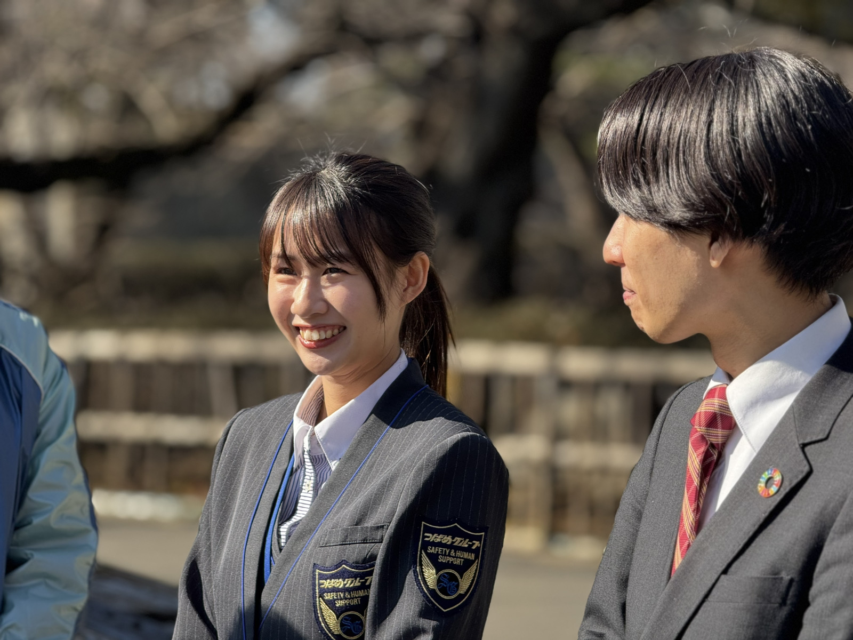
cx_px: 426
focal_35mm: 120
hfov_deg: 16.4
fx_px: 2957
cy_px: 320
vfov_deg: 12.3
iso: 50
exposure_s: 1/276
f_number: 2.8
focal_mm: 15.66
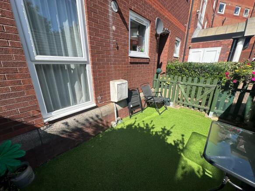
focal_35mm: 14
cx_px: 128
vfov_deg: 85.7
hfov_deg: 102.1
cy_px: 96
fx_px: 103
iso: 40
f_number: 2.2
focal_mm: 2.22
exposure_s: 1/1416
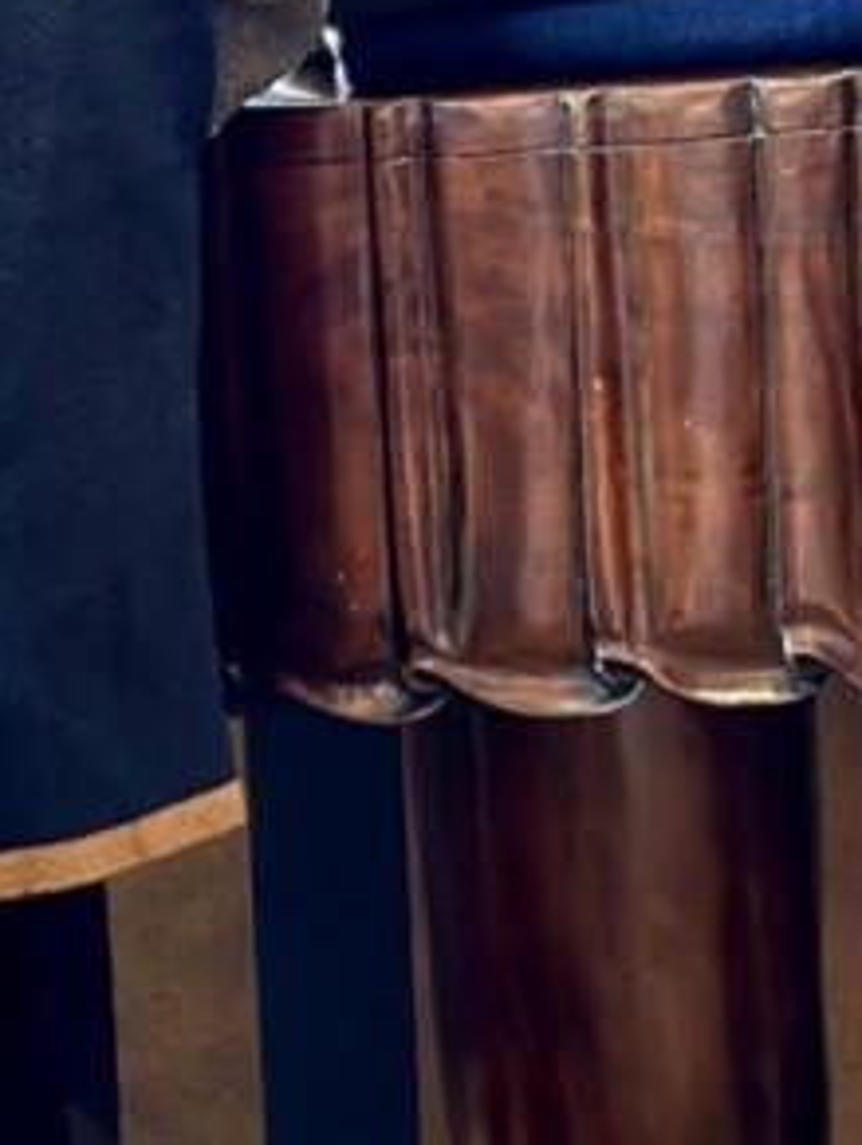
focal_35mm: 247
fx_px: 8183
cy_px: 413
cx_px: 695
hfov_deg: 6.0
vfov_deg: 8.0
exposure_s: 1/50
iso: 160
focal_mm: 6.86
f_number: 1.78
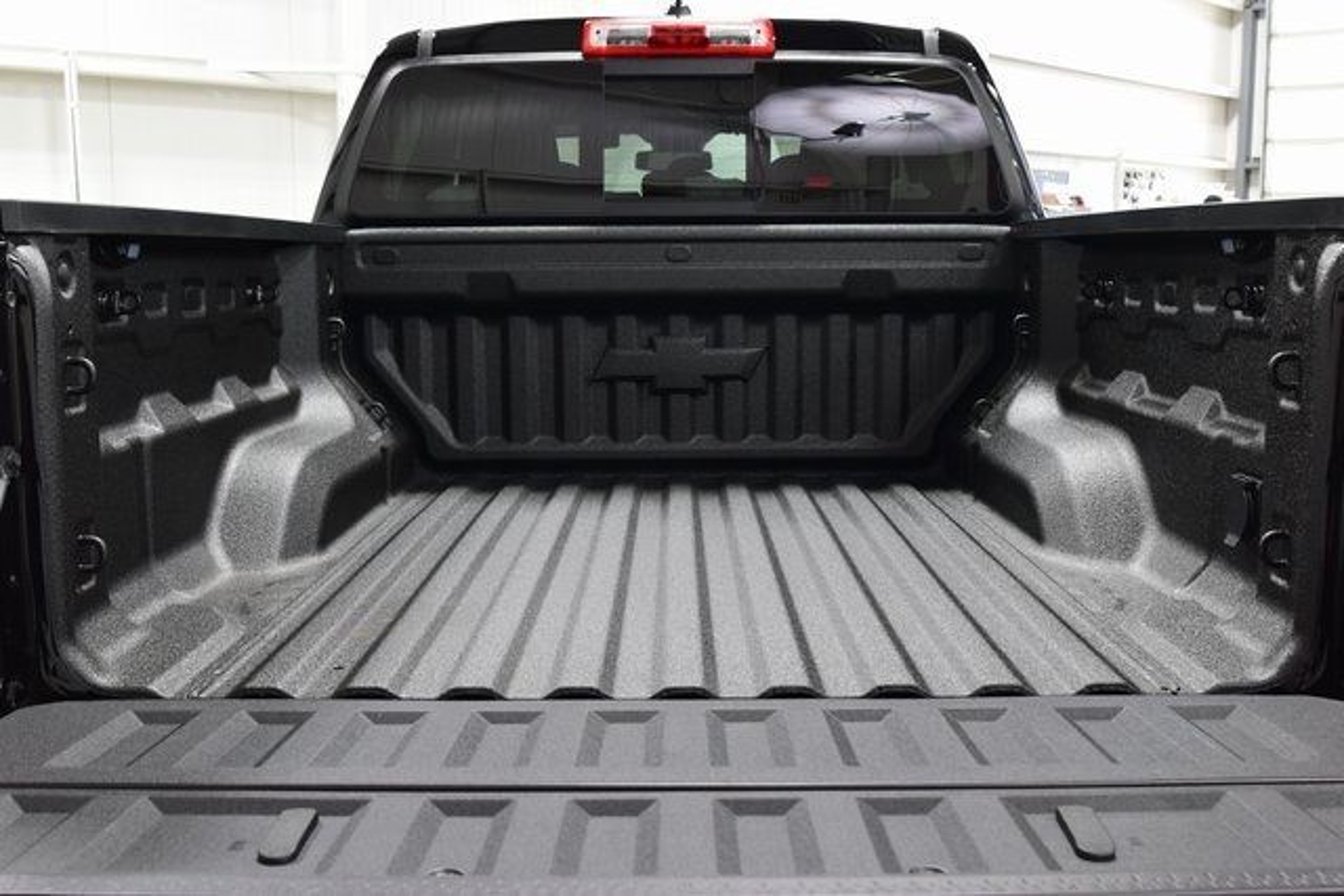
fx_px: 1344
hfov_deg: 53.1
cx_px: 672
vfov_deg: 36.9
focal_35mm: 36
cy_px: 448
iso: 900
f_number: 6.3
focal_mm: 24
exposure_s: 1/15
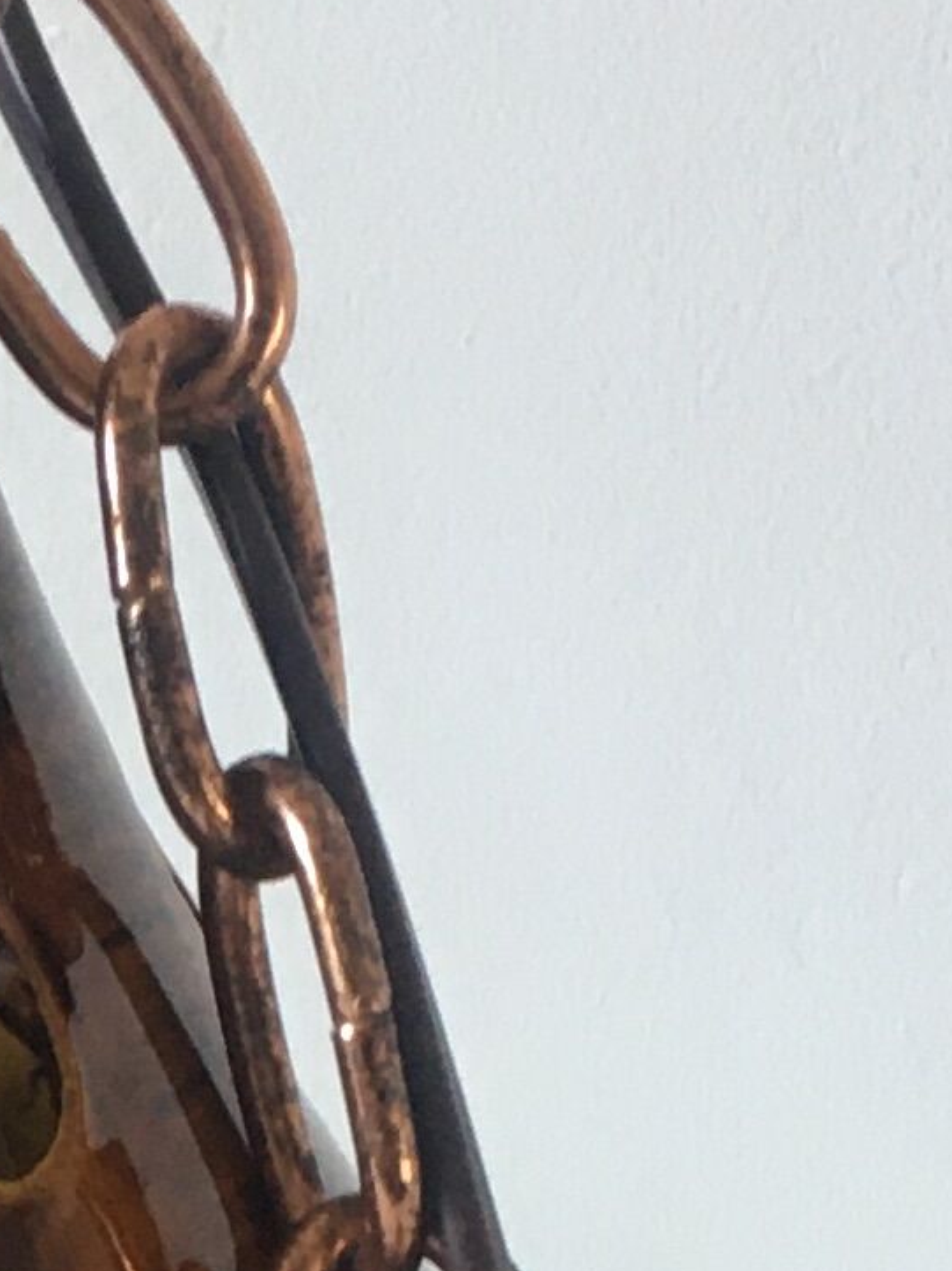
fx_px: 5944
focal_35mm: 162
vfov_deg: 11.5
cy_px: 2169
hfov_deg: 9.0
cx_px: -375
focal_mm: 4.15
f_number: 2.2
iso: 80
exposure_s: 1/33
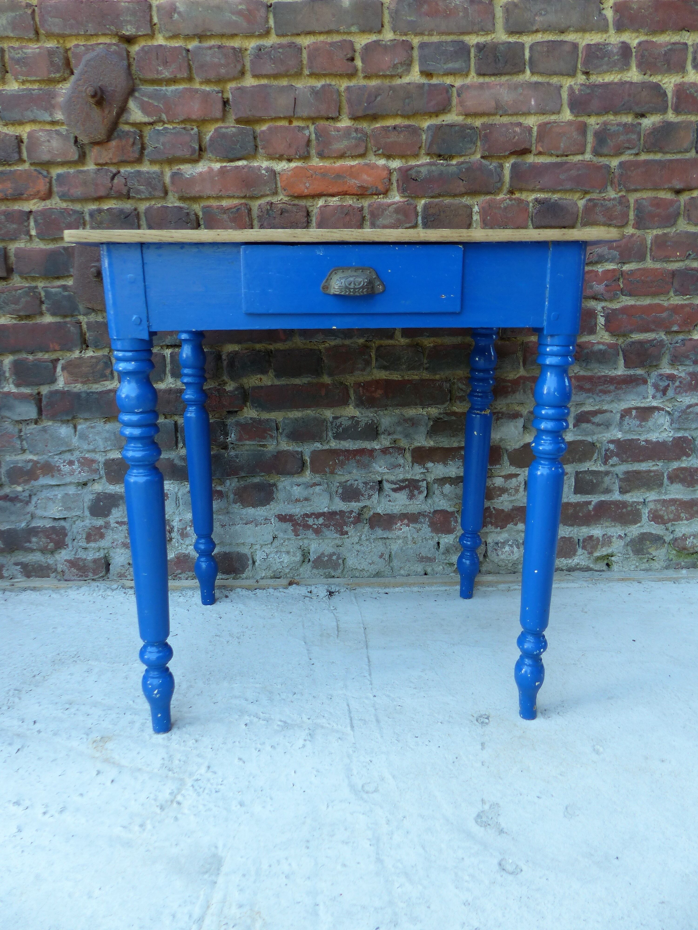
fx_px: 699
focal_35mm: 26
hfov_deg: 53.1
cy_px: 465
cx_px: 349
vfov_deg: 67.3
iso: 100
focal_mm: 4.5
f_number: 2.8
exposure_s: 1/80
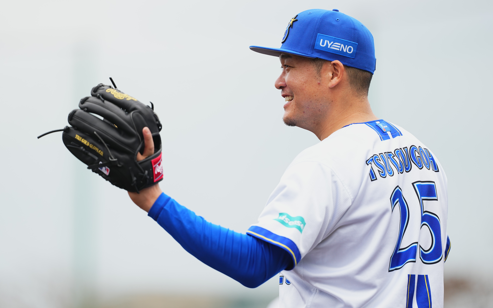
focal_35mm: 306
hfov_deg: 6.9
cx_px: 246
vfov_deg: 4.3
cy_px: 150
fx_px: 4111
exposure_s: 1/1250
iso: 400
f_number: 2.8
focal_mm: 300
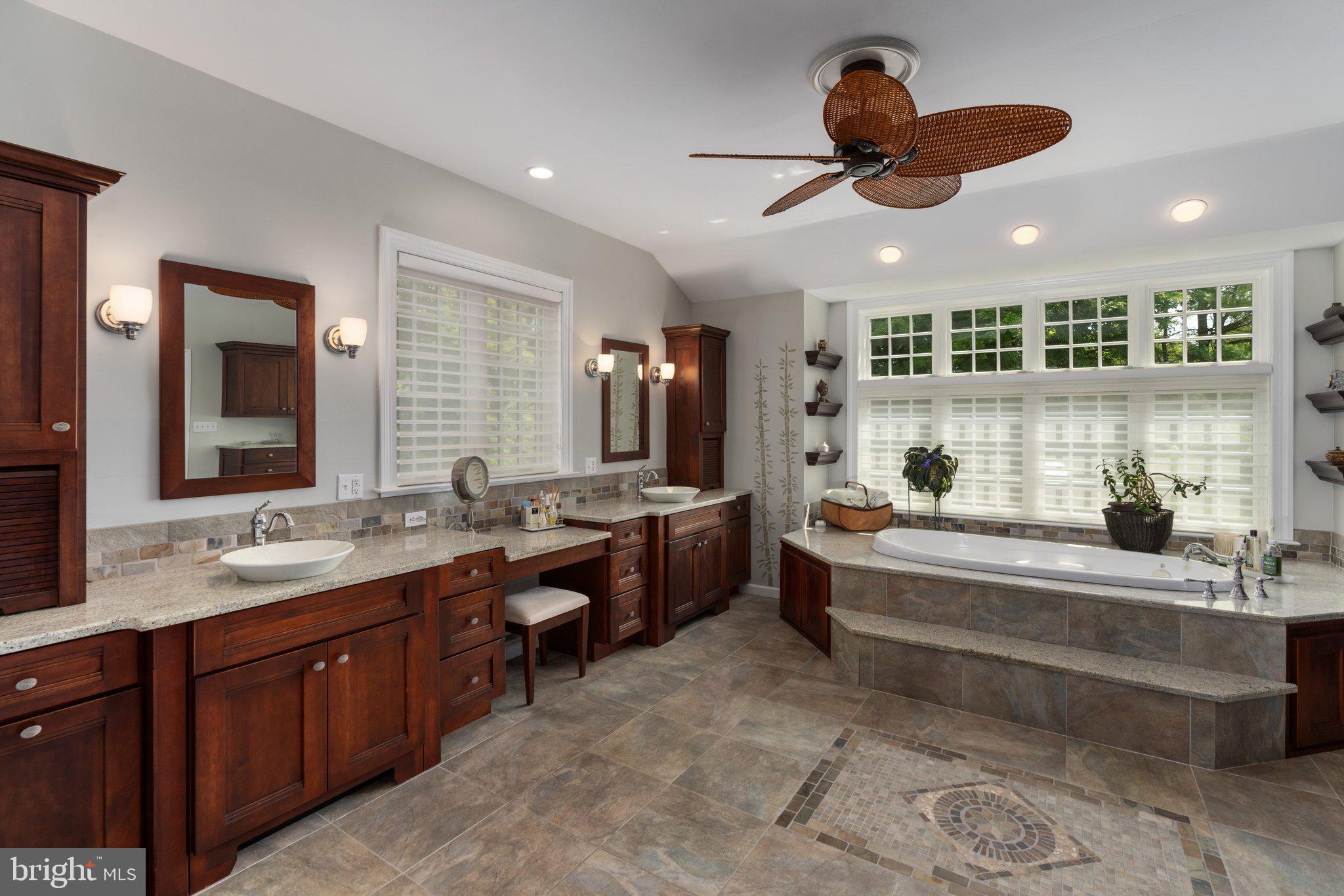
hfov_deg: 96.7
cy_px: 448
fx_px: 597
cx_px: 672
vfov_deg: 73.7
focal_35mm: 16
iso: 320
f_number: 7.1
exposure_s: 1/5
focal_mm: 16
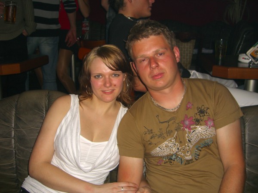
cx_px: 129
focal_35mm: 38
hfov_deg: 49.0
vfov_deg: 37.7
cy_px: 96
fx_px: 283
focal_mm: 7.9
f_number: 2.8
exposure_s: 1/60
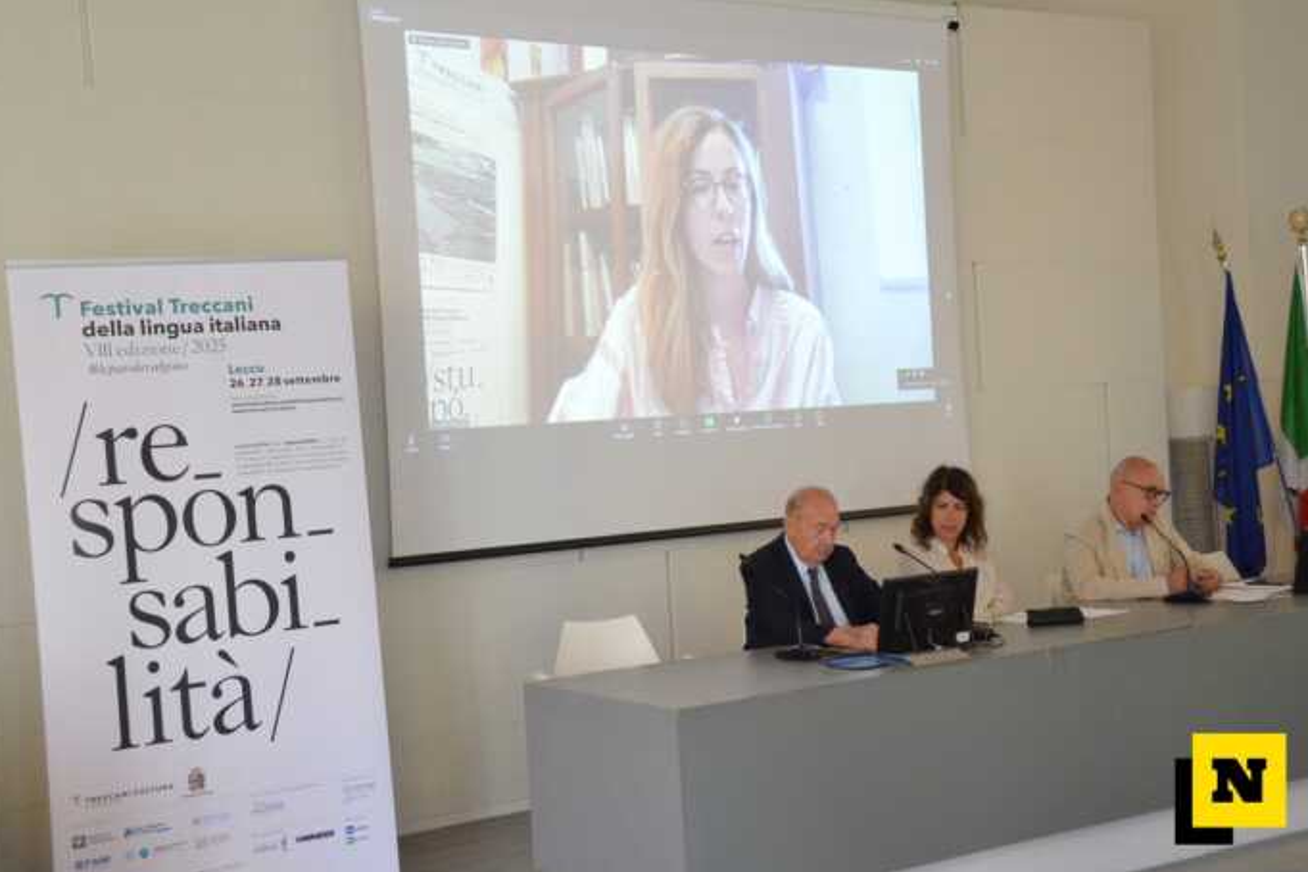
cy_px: 441
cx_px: 657
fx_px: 1889
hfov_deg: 38.2
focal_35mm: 52
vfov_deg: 26.0
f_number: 7.1
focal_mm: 34
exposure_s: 1/200
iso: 4000
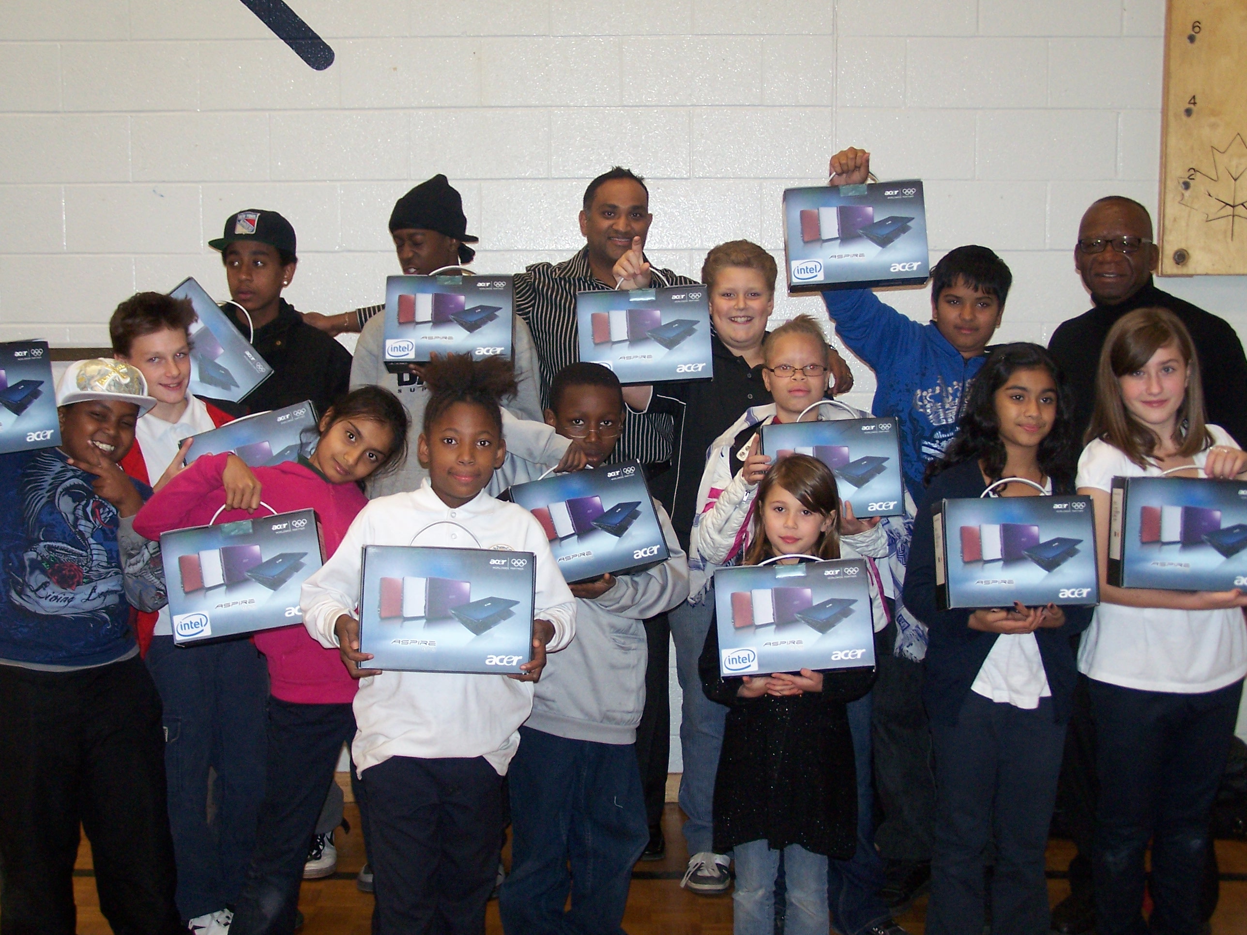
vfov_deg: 28.6
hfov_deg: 37.5
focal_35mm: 51
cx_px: 624
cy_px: 468
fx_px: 1837
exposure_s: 1/60
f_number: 3
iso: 140
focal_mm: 8.5
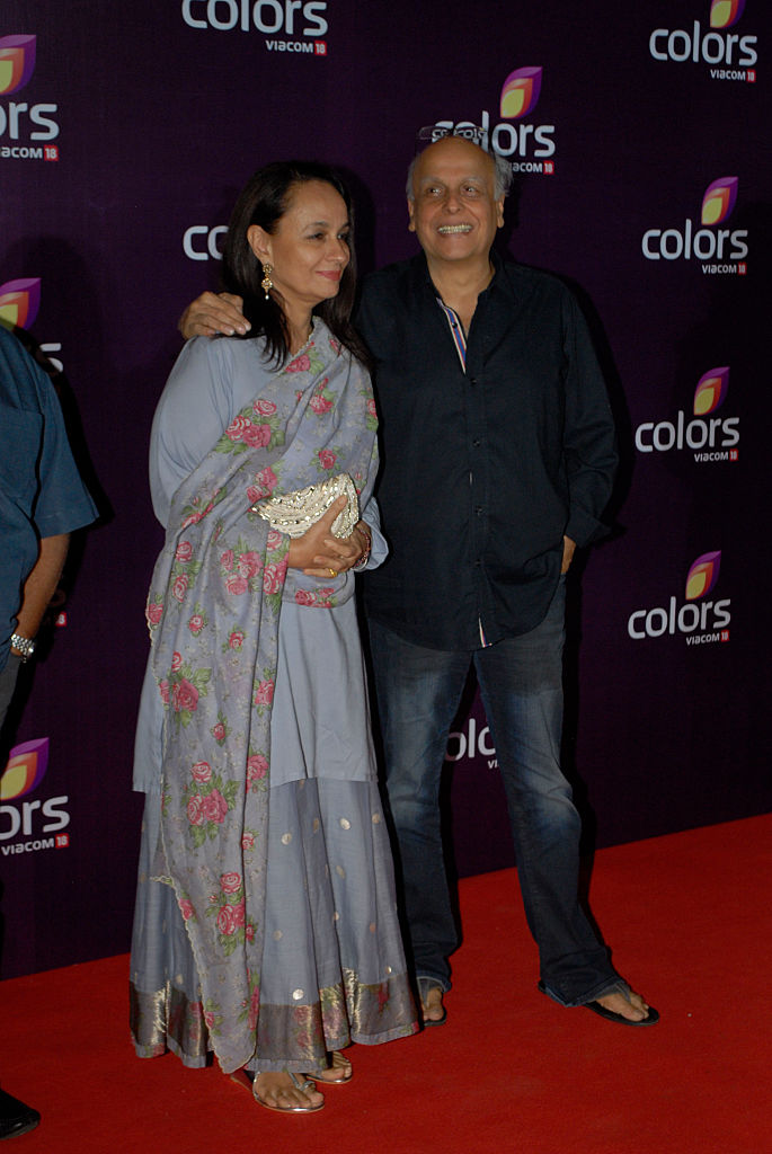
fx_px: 2118
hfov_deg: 20.7
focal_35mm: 66
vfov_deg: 30.5
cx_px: 386
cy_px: 577
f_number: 5.6
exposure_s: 1/90
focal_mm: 44
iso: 400
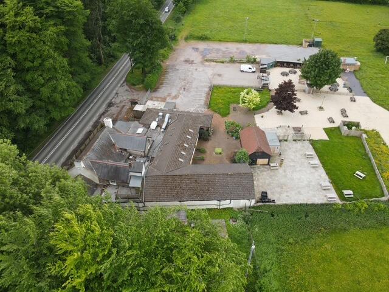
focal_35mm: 24
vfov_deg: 56.8
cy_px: 146
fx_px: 270
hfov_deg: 71.6
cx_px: 194
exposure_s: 1/125
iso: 100
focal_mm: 4.5
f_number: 2.8
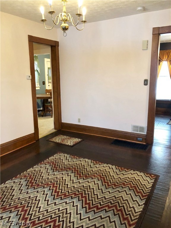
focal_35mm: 28
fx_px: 184
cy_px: 114
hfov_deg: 49.7
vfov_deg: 63.4
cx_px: 86
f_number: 1.8
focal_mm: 3.99
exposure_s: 1/11
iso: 100
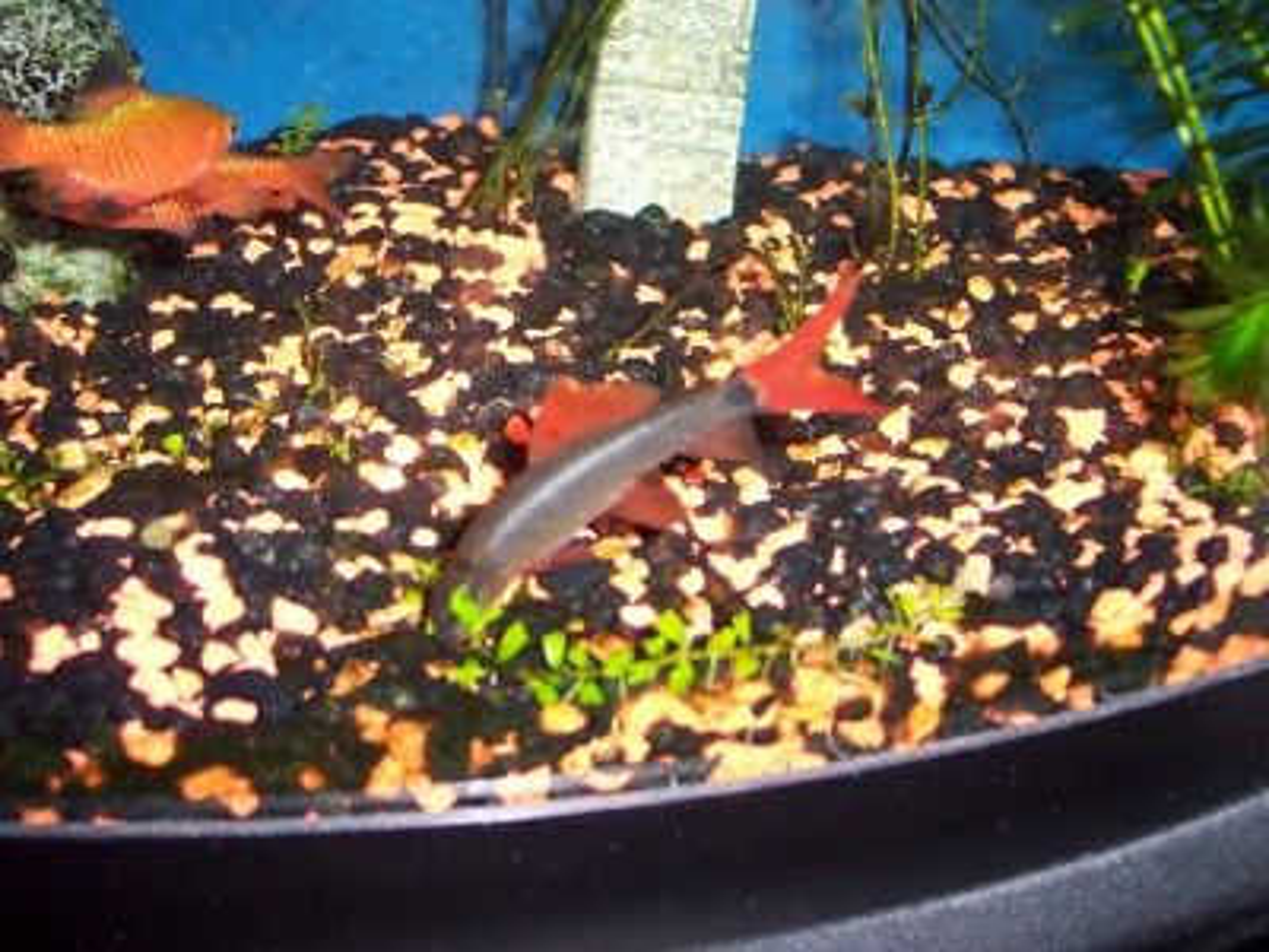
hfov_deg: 49.0
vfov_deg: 37.7
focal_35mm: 38
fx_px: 1393
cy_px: 476
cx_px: 634
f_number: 2.8
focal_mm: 8
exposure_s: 1/30
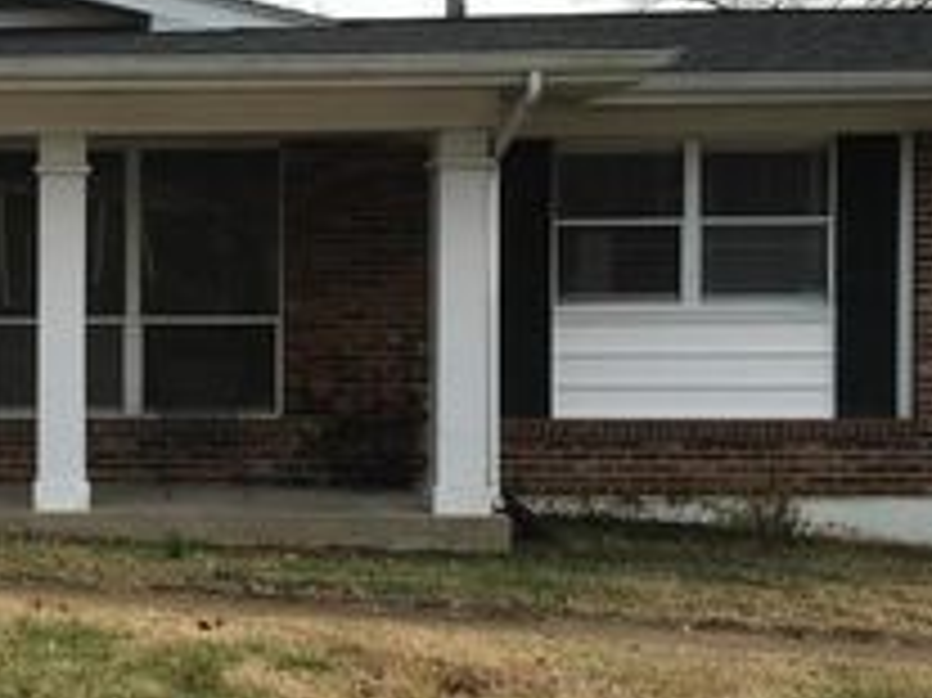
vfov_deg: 21.0
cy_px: 394
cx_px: -144
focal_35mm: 70
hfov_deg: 25.4
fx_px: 1884
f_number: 2.2
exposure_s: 1/1131
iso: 25
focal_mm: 4.15
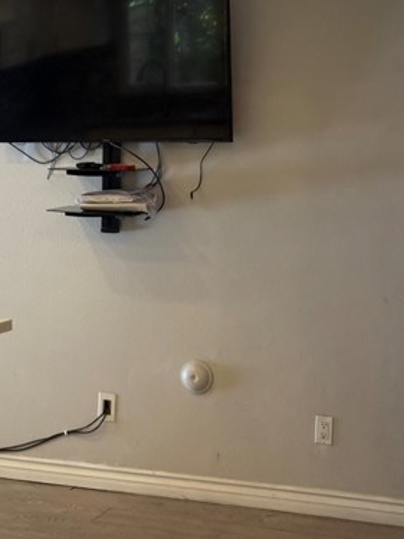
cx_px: 114
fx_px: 1277
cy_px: 204
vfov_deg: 23.8
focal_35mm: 82
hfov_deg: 17.9
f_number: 1.78
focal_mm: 6.76
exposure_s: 1/120
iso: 160
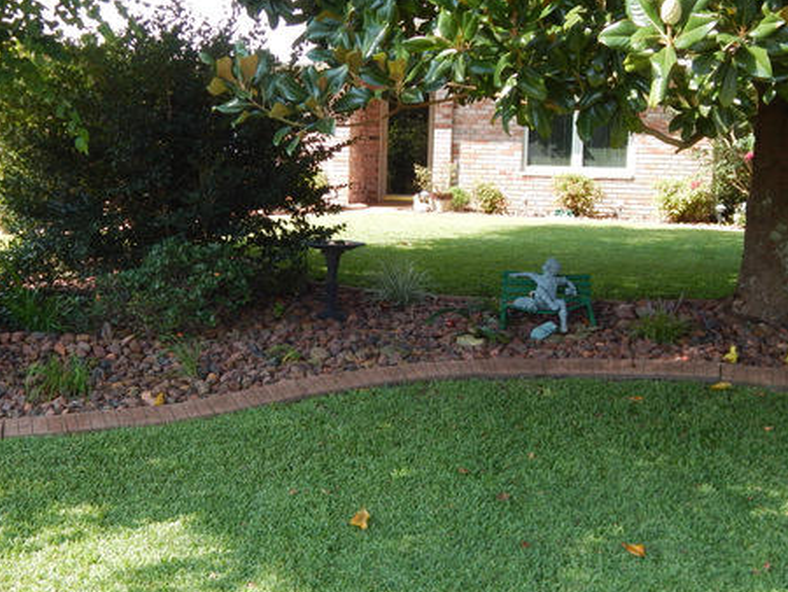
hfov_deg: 35.5
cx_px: 355
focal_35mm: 54
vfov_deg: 27.1
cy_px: 287
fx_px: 1230
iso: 125
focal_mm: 6.8
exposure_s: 1/250
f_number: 3.4
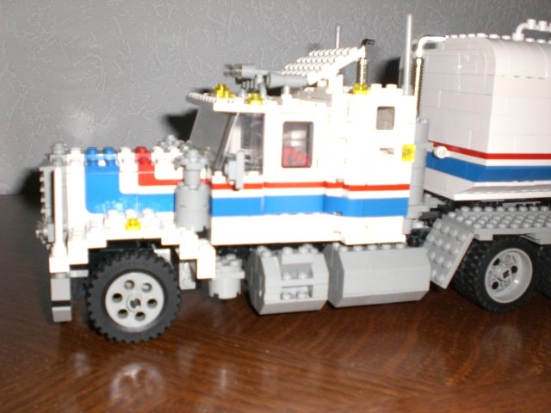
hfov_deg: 49.0
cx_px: 276
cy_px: 206
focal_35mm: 38
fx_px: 605
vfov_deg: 37.7
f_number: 3.1
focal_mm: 6.3
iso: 200
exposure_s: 1/60
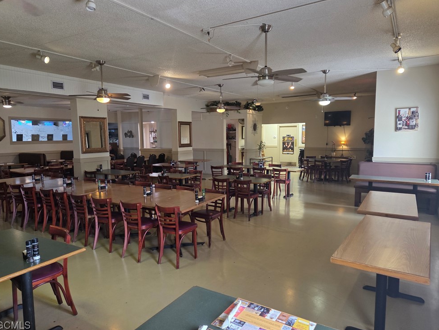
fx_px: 304
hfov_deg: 71.6
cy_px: 163
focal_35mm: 24
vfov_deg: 56.8
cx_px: 217
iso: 400
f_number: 1.8
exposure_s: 1/120
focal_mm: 5.4
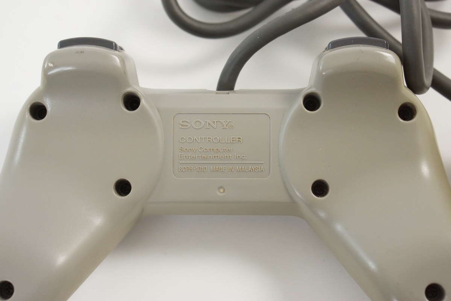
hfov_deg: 27.0
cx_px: 226
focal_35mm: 75
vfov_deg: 18.2
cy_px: 150
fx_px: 940
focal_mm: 50
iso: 1250
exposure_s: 1/80
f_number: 6.3
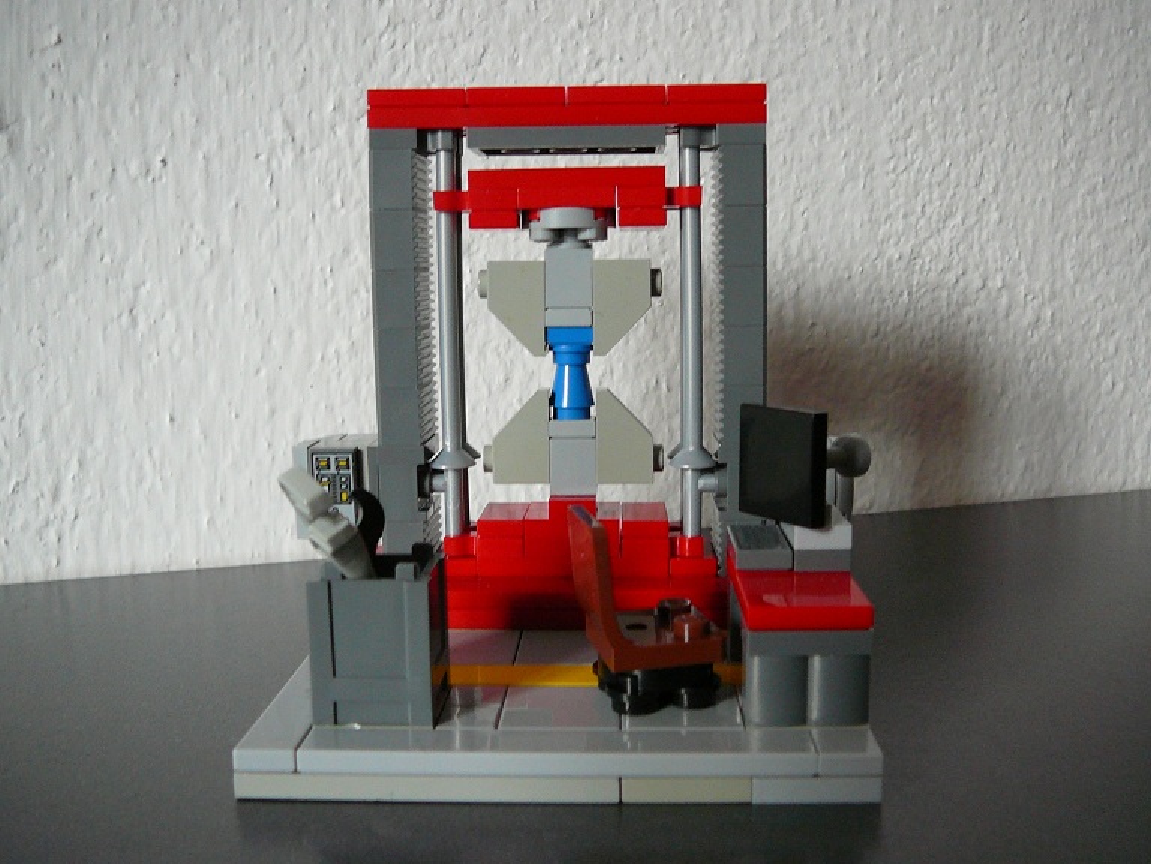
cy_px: 432
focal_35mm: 35
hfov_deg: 52.6
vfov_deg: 40.7
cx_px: 576
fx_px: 1164
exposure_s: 1/25
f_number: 2.8
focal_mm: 5.2
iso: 200
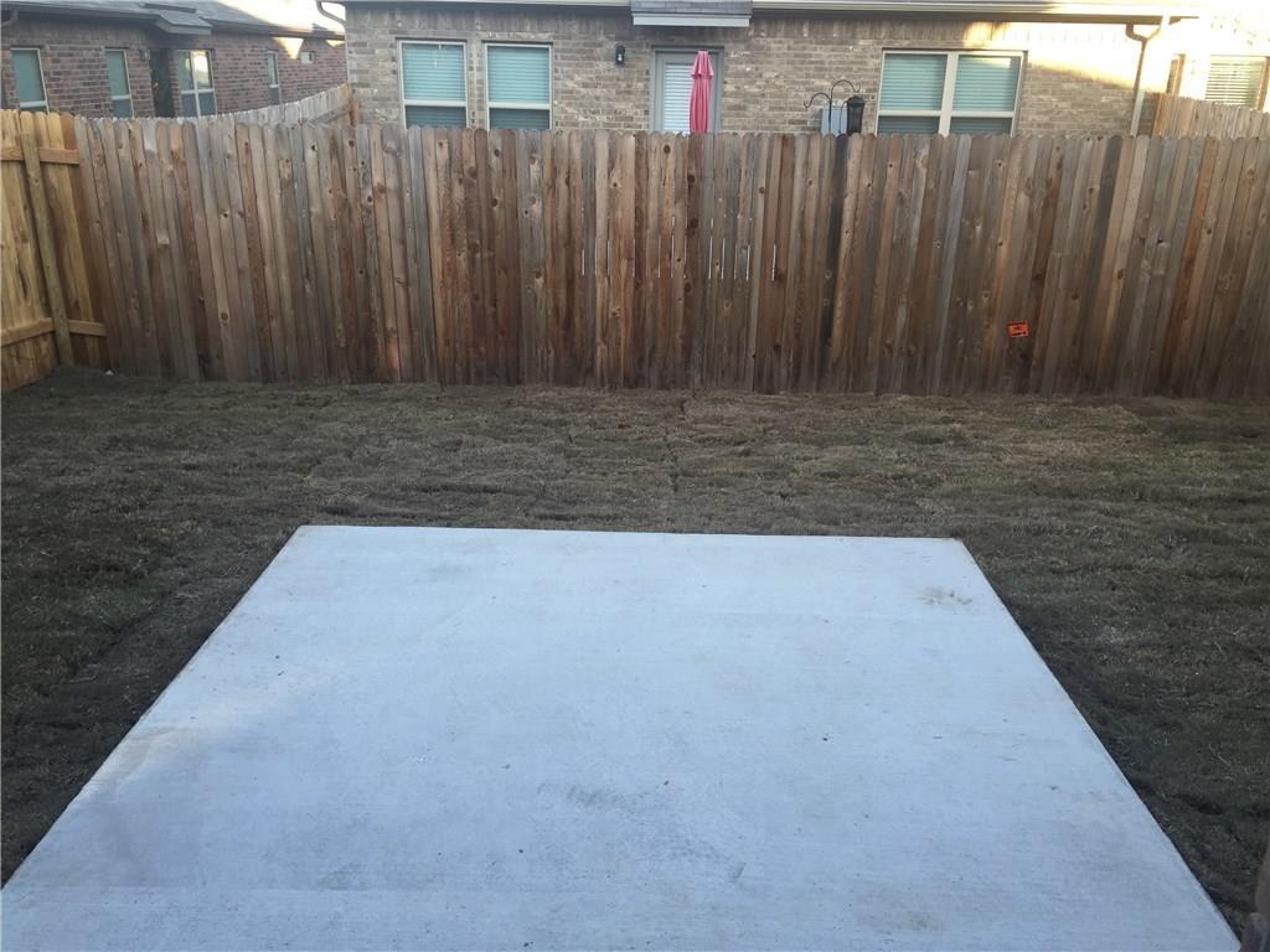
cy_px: 476
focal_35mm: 29
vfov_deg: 48.2
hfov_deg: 61.7
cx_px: 635
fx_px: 1064
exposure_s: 1/130
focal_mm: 4.15
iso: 32
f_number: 2.2
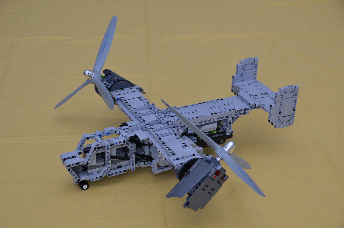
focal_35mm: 72
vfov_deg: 18.8
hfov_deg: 28.1
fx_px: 687
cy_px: 114
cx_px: 172
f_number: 5.6
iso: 400
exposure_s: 1/60
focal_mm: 48
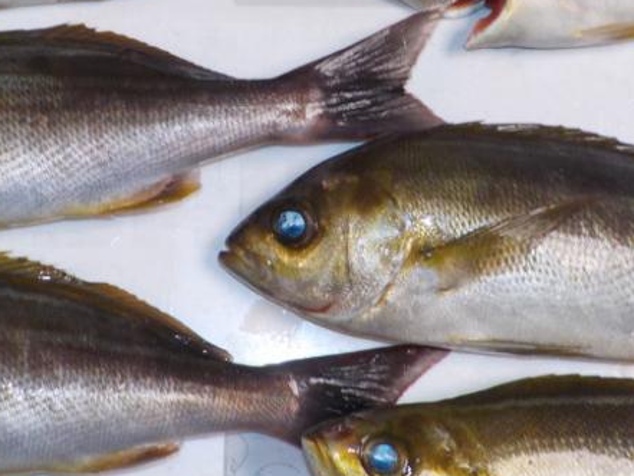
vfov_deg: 21.4
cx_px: 289
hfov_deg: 28.5
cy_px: 109
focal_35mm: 68
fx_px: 1246
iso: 140
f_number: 3.3
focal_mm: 4.1
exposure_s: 1/30
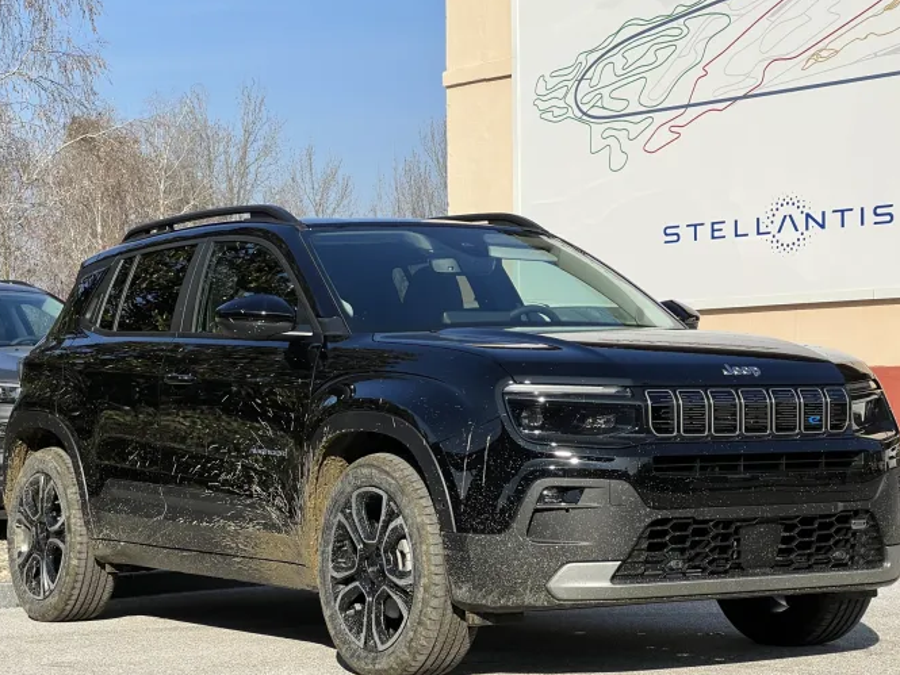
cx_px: 434
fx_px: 2288
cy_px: 358
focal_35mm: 88
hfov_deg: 22.2
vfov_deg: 16.8
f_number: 2.8
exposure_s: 1/1167
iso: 32
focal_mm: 9
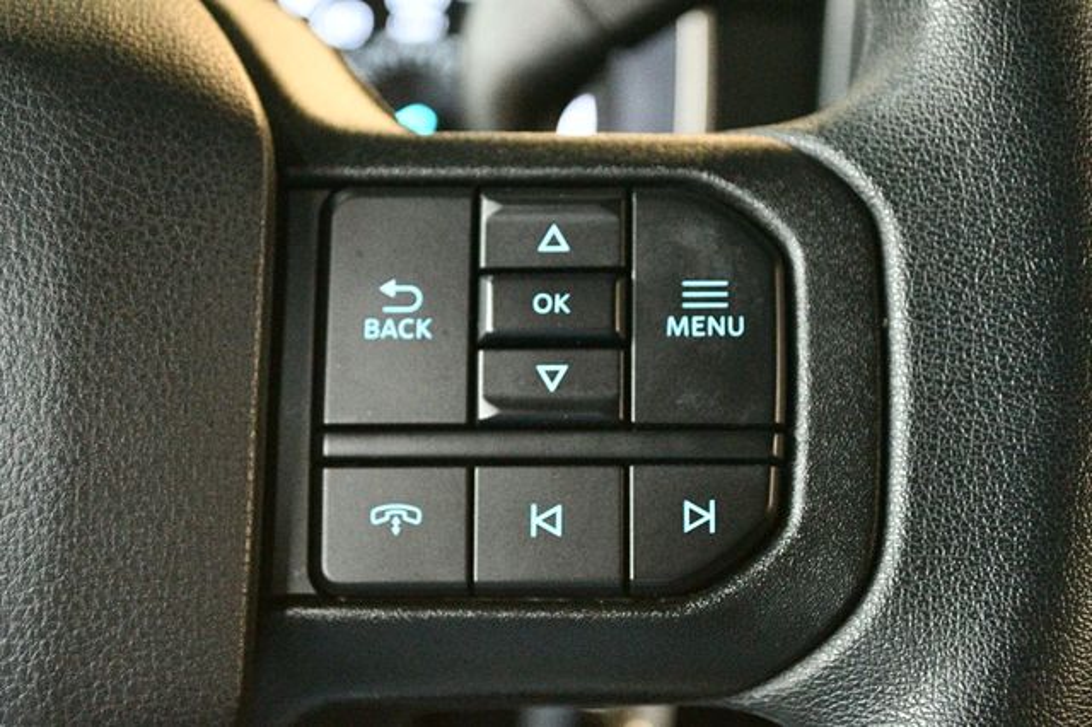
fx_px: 2001
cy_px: 364
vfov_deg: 20.6
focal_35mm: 66
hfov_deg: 30.5
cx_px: 546
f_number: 5.3
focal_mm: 44
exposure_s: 1/25
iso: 12800
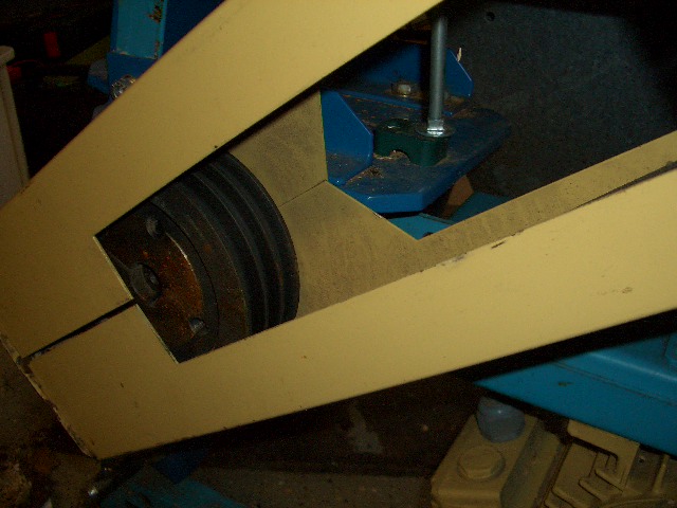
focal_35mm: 35
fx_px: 685
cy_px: 254
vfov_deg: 40.7
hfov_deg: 52.6
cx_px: 338
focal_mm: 5.8
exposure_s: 1/60
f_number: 2.6
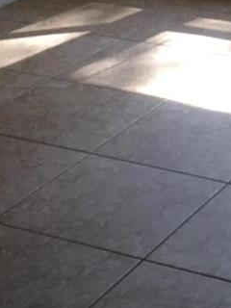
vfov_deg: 13.5
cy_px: -141
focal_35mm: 139
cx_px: 291
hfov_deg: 10.5
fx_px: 1237
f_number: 2.2
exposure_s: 1/120
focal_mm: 4.15
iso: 32
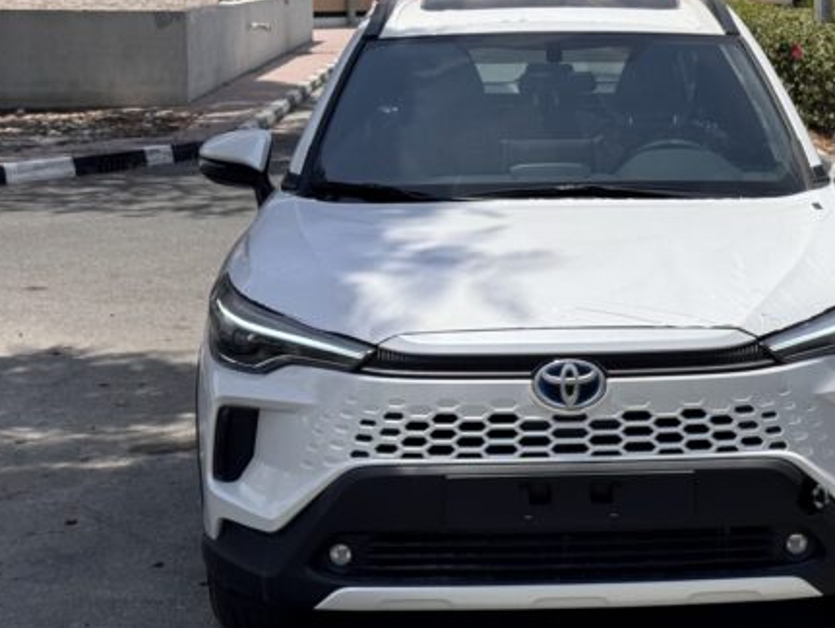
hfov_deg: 21.7
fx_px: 2149
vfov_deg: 16.6
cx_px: 653
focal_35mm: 89
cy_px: 213
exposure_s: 1/5848
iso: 64
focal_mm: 6.76
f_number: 1.78
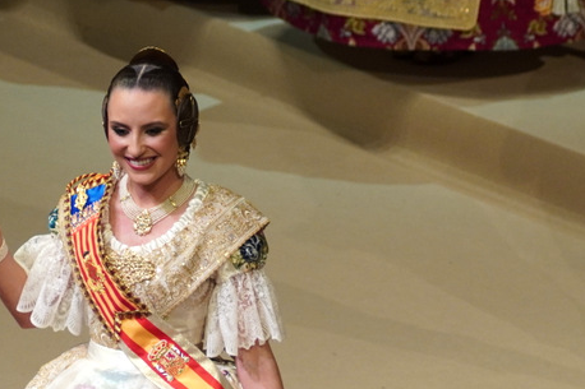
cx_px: 141
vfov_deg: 2.9
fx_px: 7667
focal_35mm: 472
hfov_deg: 4.4
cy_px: 402
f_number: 5.6
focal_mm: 120
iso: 800
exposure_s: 1/200
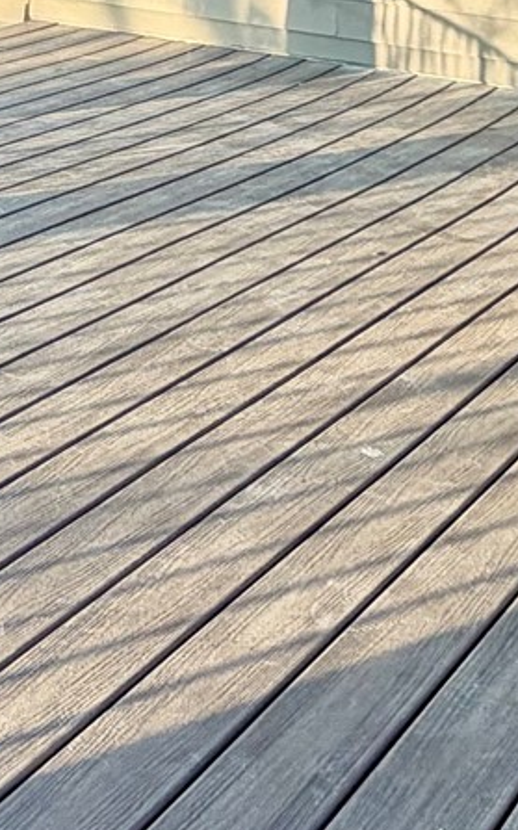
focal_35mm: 68
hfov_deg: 17.8
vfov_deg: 25.6
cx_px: -176
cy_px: -273
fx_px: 1537
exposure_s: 1/207
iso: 40
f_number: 2.2
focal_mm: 2.22
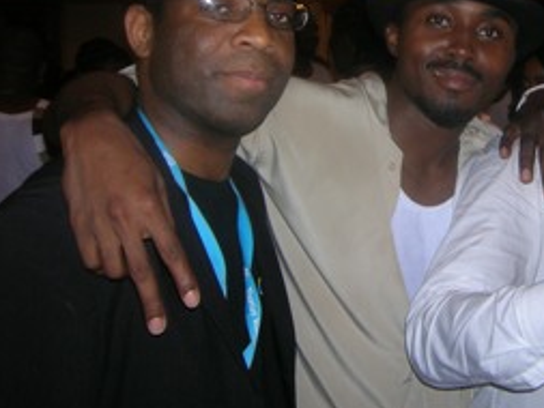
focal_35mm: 57
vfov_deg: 25.2
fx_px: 896
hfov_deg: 32.7
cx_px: 447
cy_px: 77
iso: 50
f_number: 2.9
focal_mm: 5.7
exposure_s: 1/60.1
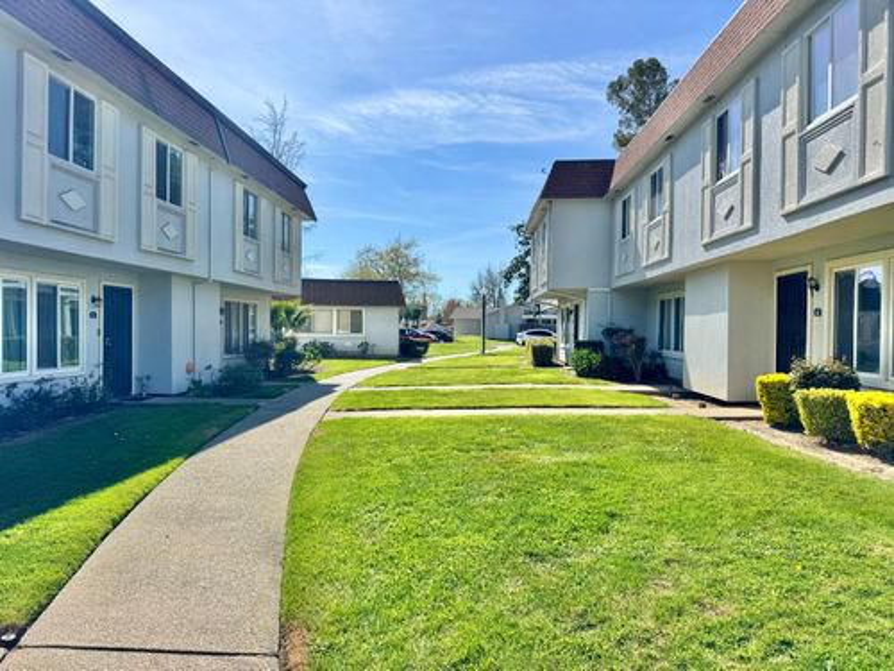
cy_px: 336
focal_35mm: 24
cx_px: 447
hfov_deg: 71.6
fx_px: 620
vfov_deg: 56.8
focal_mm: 6.76
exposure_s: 1/6410
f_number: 1.78
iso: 80
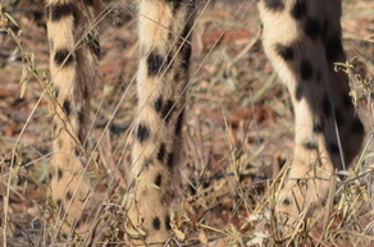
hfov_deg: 1.0
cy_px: -164
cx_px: 241
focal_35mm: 1973
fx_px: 20442
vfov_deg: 0.7
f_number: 7.1
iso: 200
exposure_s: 1/800
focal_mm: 300
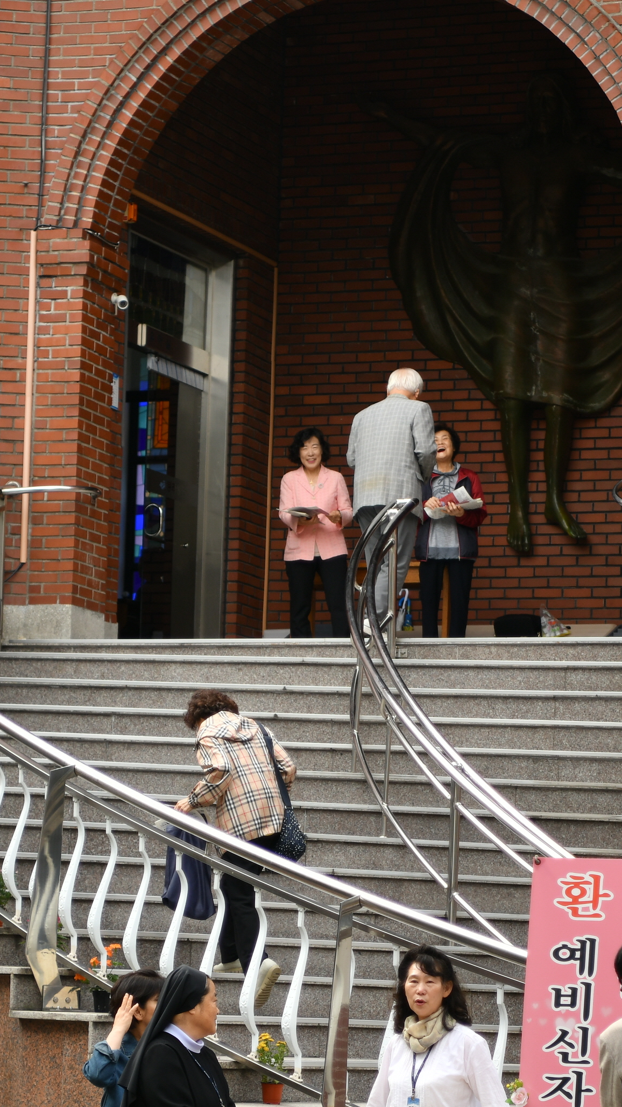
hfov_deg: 9.9
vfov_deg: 17.5
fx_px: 3578
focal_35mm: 122
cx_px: 356
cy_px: 700
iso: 100
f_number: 2.8
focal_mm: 58
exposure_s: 1/640
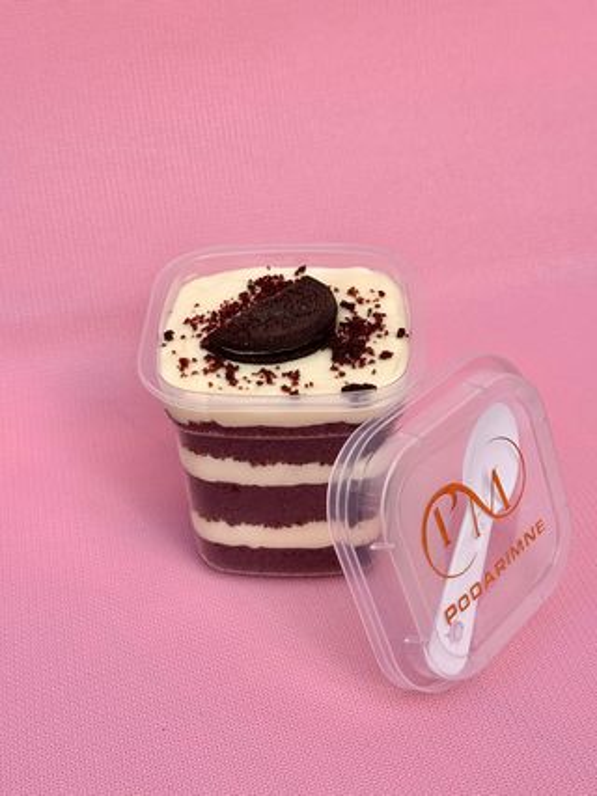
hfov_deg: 30.3
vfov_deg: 39.7
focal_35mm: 48
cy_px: 398
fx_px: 1104
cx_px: 298
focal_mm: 6.76
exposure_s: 1/2415
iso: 64
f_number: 1.78
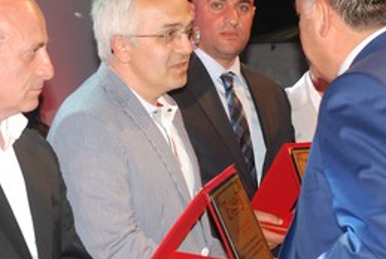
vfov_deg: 11.0
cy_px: 110
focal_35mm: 125
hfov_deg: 16.3
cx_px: 145
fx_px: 1343
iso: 800
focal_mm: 48
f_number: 4.8
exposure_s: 1/80
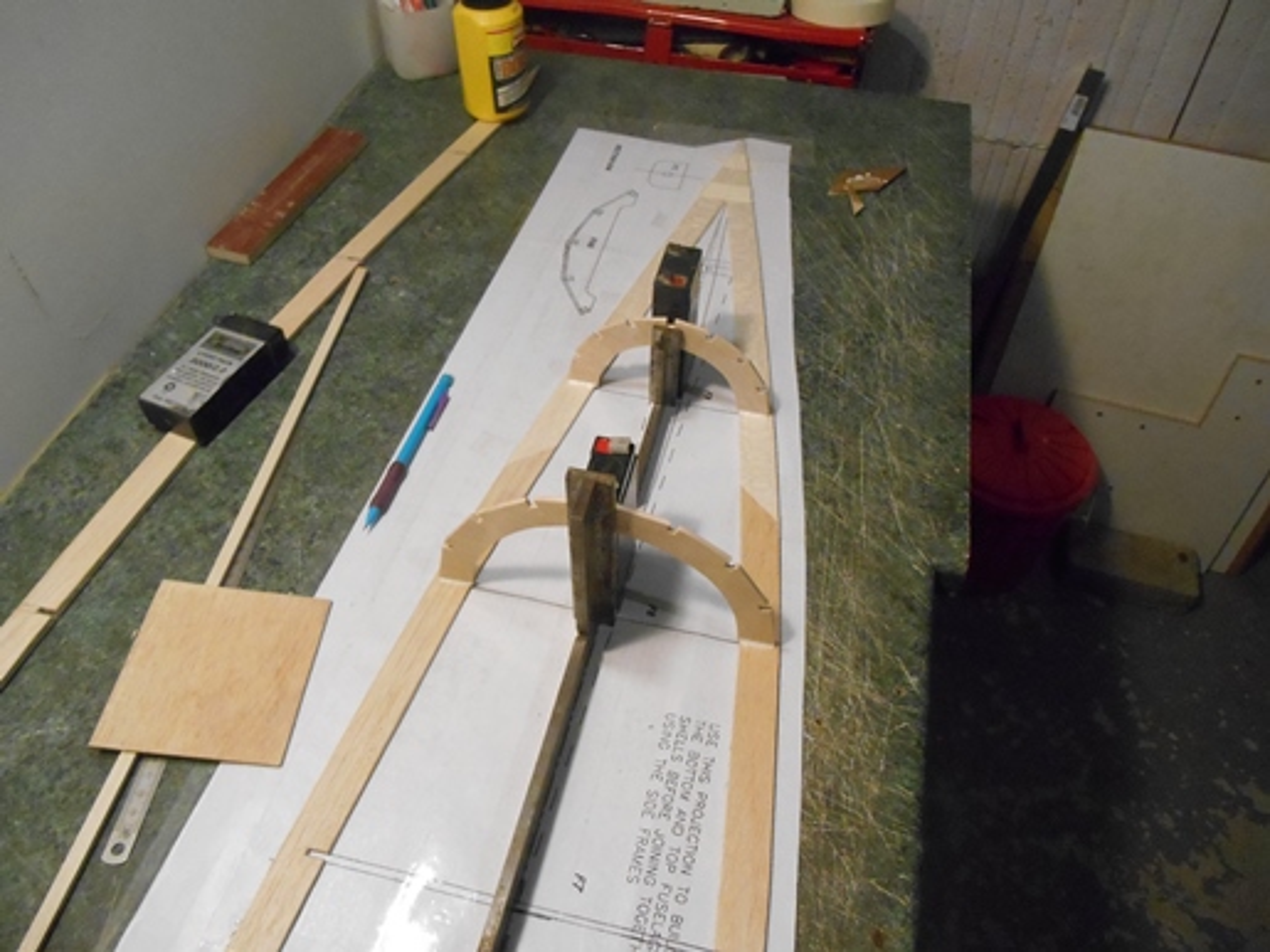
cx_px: 635
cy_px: 476
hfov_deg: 67.3
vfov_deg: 53.0
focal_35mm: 26
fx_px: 954
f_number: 3.4
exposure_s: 1/60
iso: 800
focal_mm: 4.7
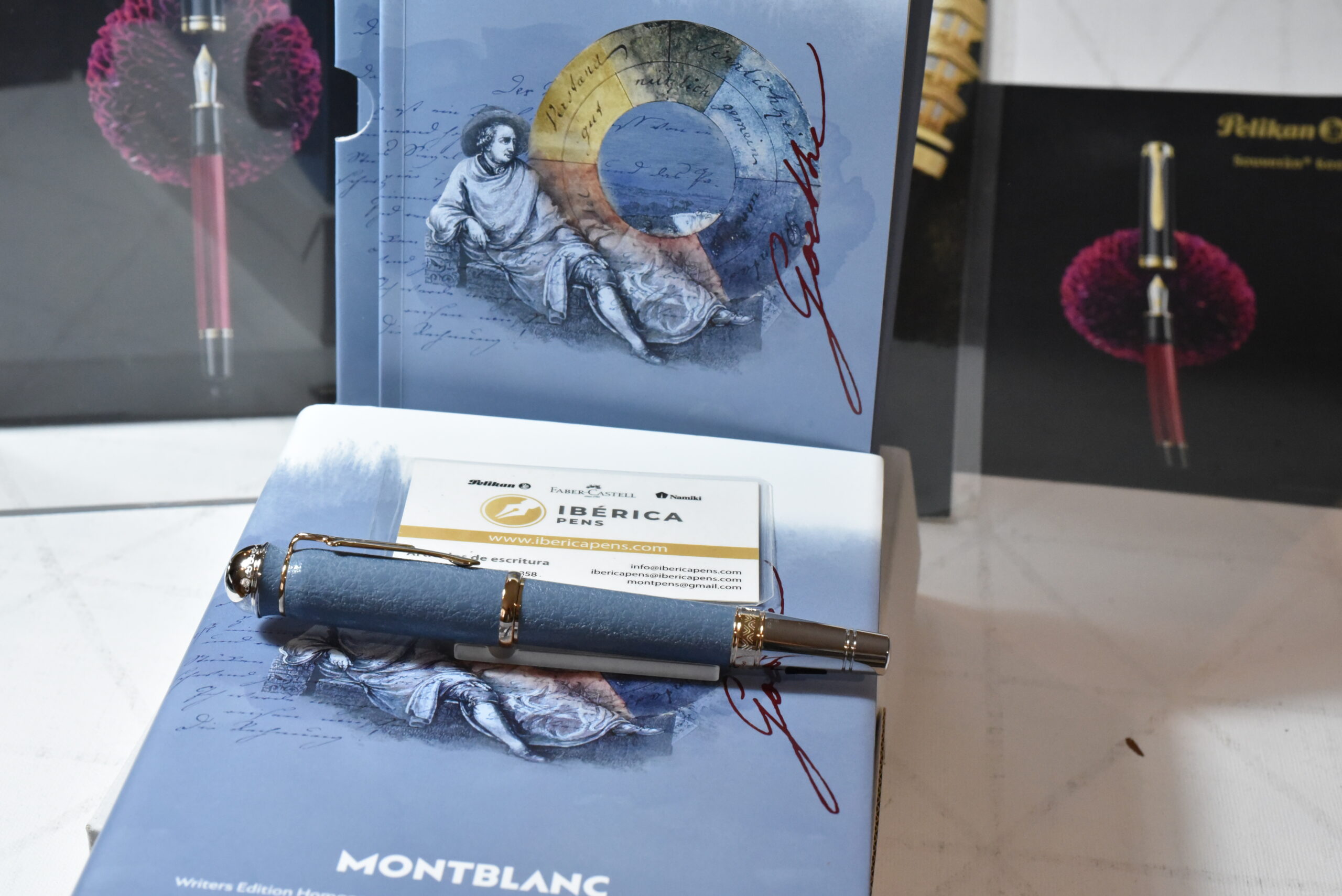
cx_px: 671
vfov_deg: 22.6
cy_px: 448
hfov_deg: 33.4
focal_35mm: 60
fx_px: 2237
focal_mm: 60
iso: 7200
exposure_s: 1/125
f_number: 18
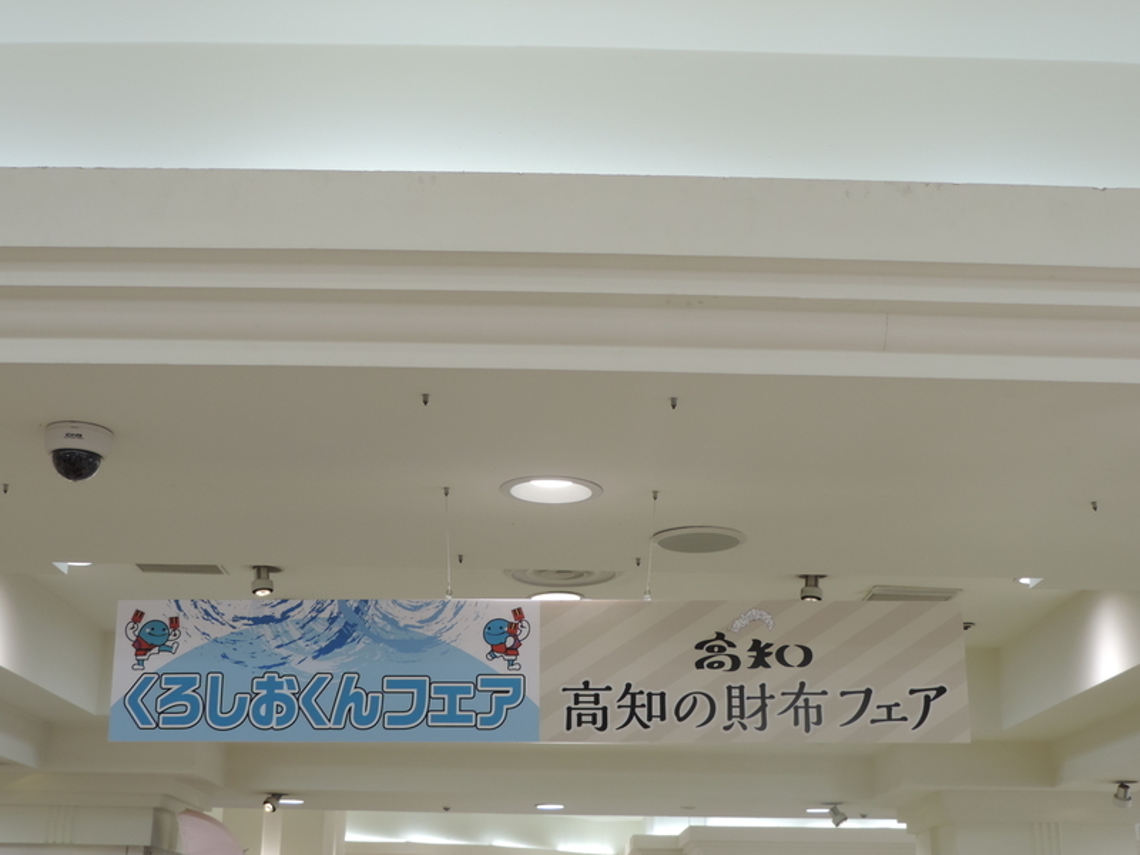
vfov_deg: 30.9
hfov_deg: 40.4
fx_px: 1548
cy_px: 428
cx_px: 570
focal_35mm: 47
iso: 140
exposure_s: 1/50
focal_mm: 8.3
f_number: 3.5
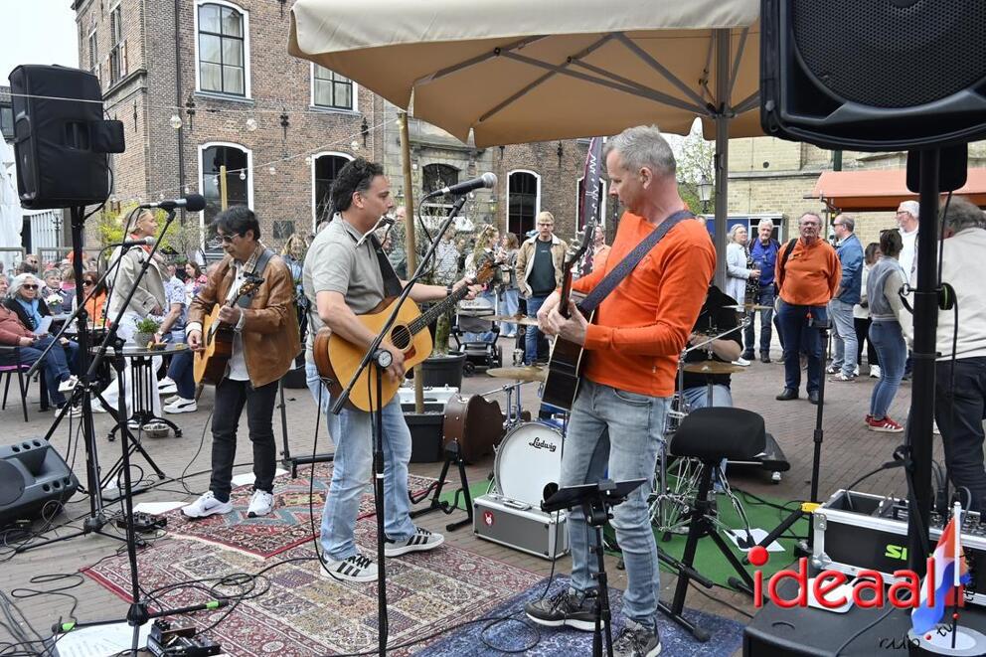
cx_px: 493
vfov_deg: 43.6
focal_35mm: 30
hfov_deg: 61.9
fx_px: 821
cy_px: 328
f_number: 5.6
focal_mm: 20
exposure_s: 1/250
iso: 200
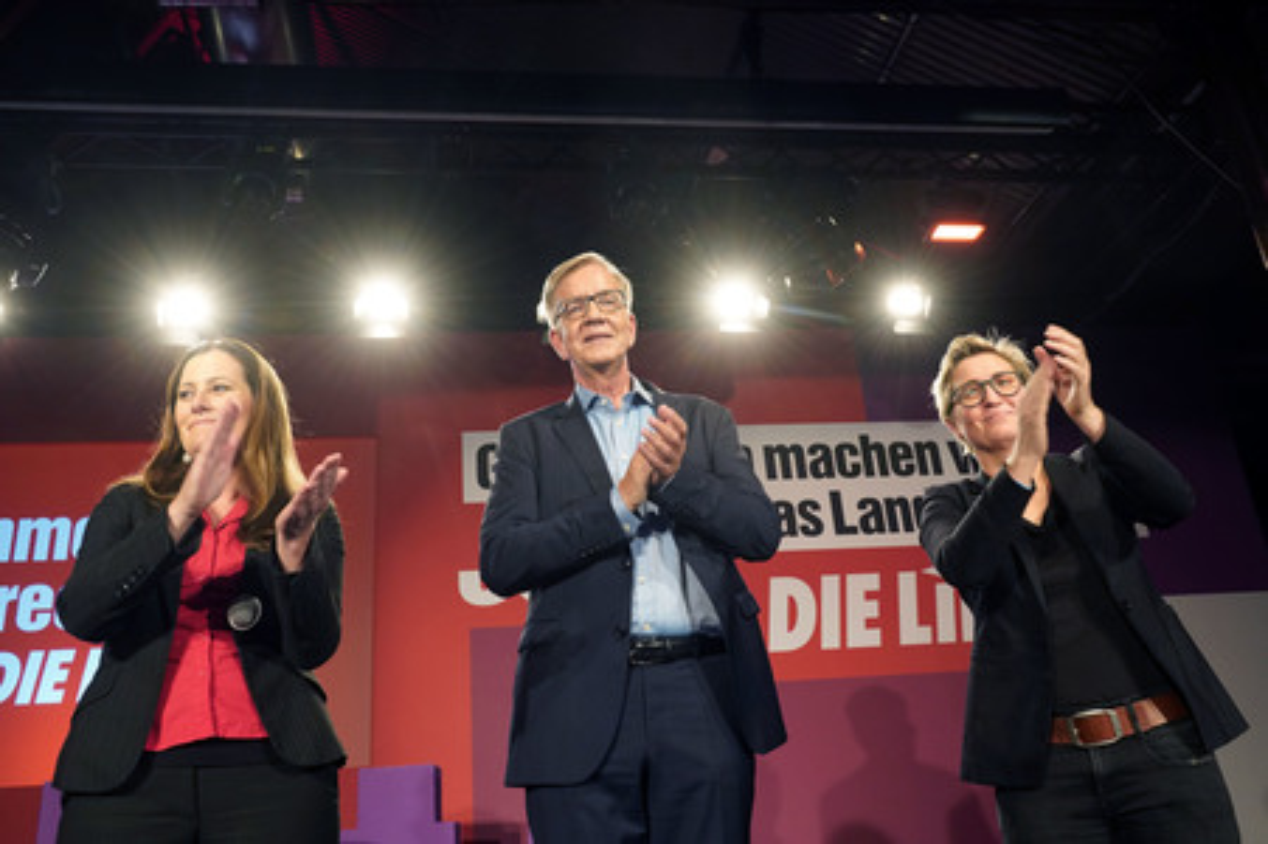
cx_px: 634
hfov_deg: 65.5
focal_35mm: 28
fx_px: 985
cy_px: 422
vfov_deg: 46.3
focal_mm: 28
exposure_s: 1/125
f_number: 6.3
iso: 2500
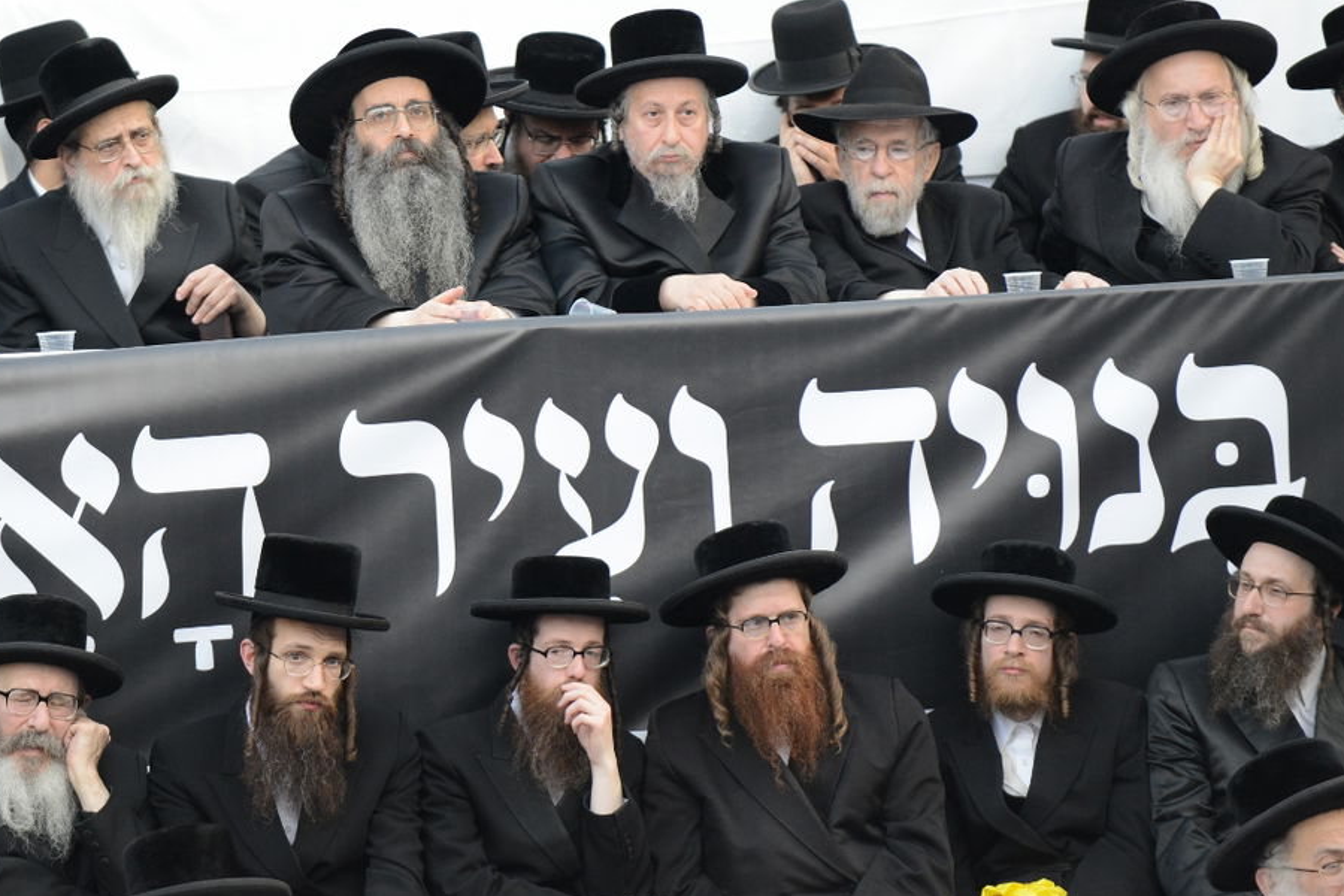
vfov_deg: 4.4
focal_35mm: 311
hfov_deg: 6.6
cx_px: 427
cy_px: 274
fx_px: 11610
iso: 1250
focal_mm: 200
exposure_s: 1/400
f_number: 5
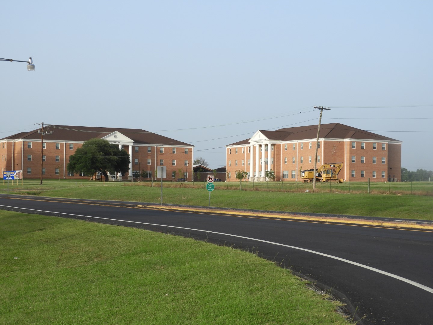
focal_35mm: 80
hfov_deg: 24.4
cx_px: 216
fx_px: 1001
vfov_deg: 18.4
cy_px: 162
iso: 100
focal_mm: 14.3
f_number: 4.5
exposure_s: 1/320
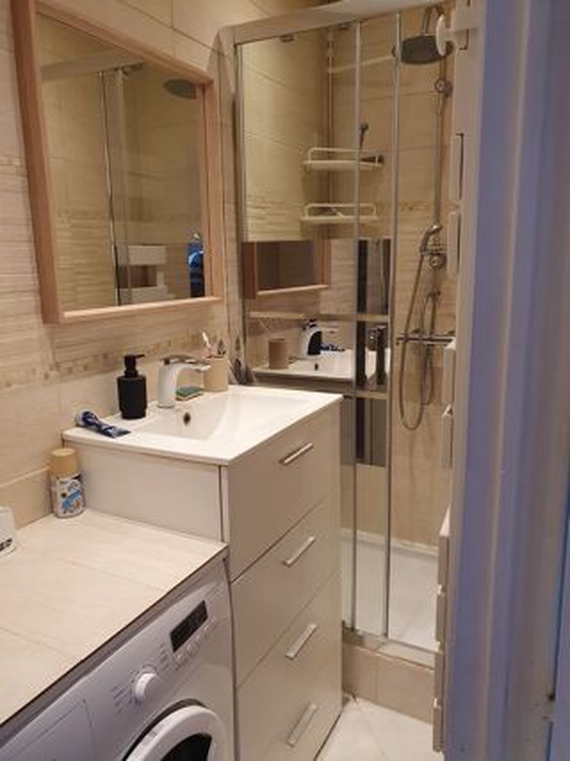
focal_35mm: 26
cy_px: 380
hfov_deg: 53.0
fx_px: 571
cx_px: 285
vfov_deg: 67.3
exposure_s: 1/100
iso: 160
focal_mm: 4.32
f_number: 2.4
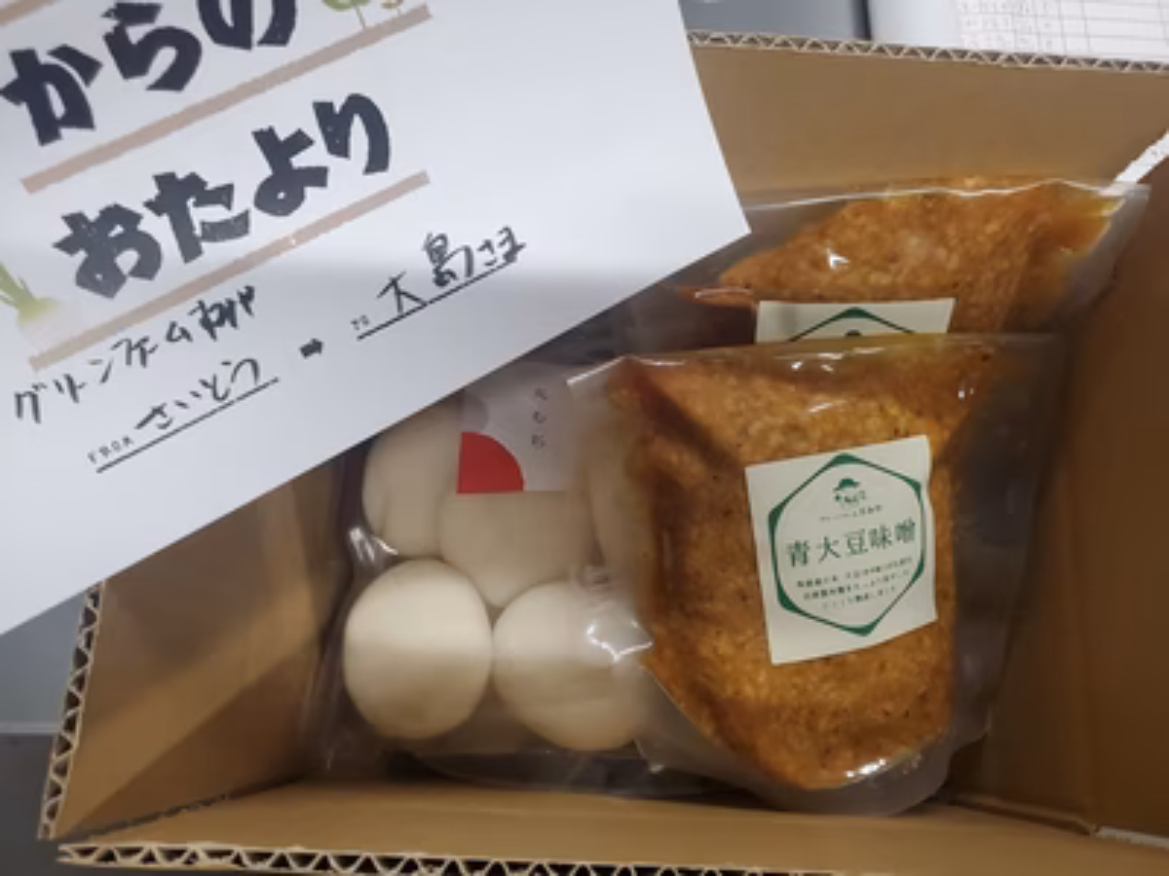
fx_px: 878
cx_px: 584
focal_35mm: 26
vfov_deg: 53.1
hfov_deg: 67.3
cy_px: 438
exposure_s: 1/120
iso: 320
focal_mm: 4.3
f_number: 2.4
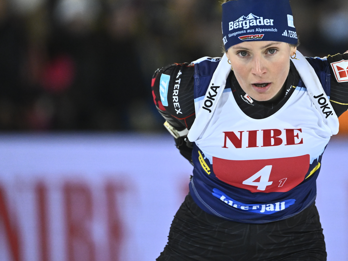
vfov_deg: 2.0
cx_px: 254
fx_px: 7631
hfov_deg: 2.6
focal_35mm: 759
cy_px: 78
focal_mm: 400
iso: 3200
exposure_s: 1/1250
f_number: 4
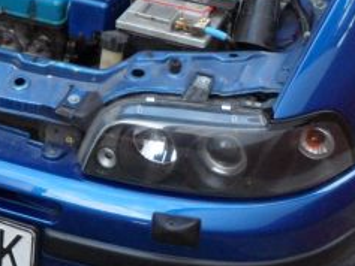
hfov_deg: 20.7
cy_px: -120
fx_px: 934
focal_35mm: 91
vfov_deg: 15.2
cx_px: -16
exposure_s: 1/20
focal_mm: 4.9
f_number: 3.5
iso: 200
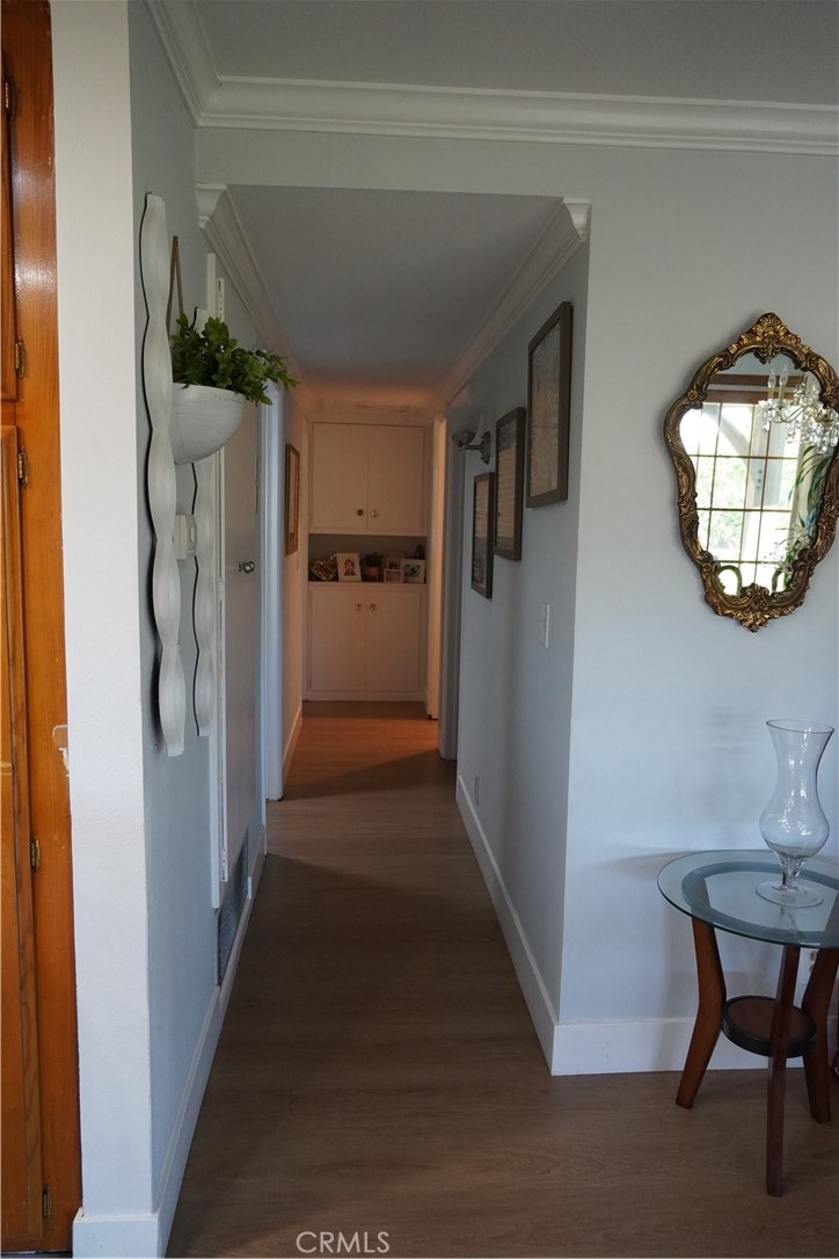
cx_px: 420
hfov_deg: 47.9
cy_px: 630
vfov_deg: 67.4
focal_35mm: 27
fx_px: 944
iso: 1600
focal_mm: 18
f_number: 3.5
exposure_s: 1/160
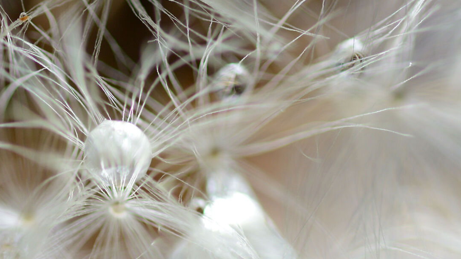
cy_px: -17
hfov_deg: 5.9
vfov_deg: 3.3
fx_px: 4462
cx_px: 106
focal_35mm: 365
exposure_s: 1/125
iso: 200
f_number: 5.6
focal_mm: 105
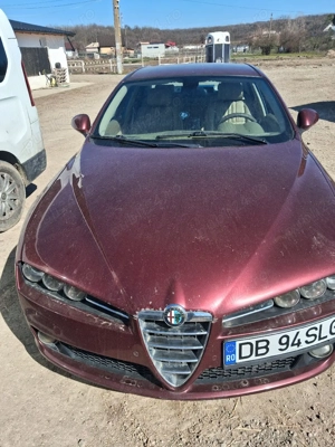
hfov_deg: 51.4
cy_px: 224
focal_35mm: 27
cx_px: 168
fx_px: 348
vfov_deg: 65.3
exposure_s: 1/667
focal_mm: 4
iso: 25
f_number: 1.8
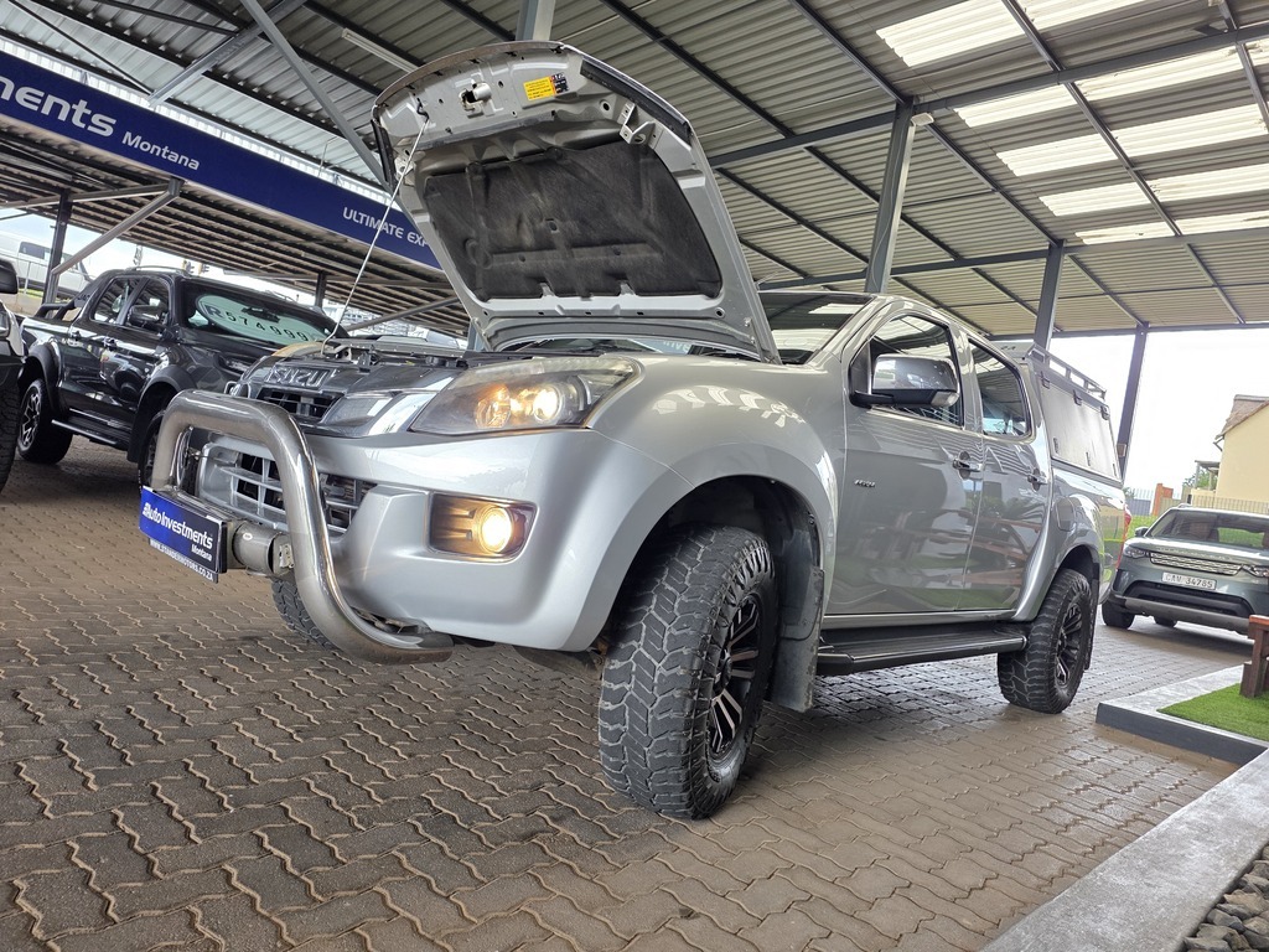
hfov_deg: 73.9
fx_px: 843
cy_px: 476
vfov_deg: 58.9
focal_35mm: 23
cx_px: 634
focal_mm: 6.25
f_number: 1.7
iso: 125
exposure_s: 1/180
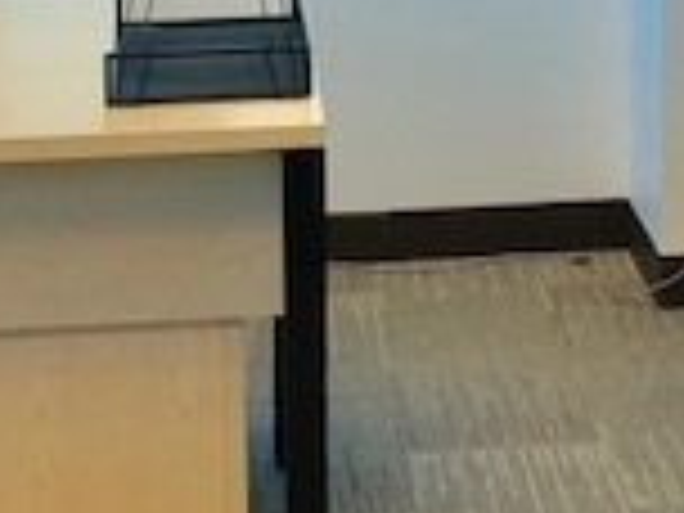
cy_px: -158
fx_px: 2332
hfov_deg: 16.6
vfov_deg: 12.2
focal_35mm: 118
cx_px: 558
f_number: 1.8
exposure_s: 1/60
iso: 20
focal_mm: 3.99
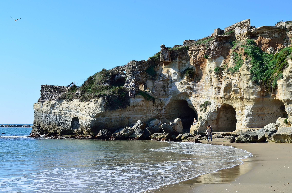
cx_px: 146
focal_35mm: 57
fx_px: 461
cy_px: 96
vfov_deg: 23.7
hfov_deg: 35.1
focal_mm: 38
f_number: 11
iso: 100
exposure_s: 1/100
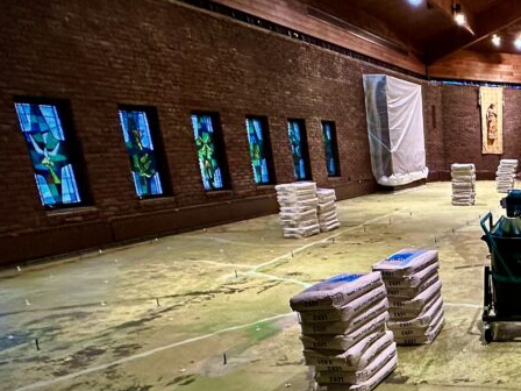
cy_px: 275
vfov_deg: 43.3
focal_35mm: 32
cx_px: 572
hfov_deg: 43.8
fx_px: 482
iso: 500
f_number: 2.2
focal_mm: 2.22
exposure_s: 1/60
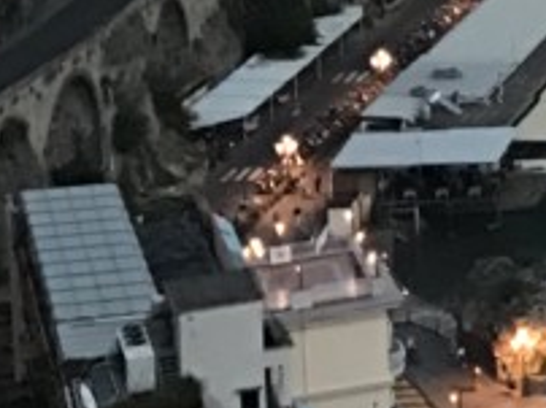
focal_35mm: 200
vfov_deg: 7.1
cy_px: -424
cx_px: 1716
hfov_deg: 8.2
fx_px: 3151
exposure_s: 1/17
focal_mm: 3.99
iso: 80
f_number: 1.8
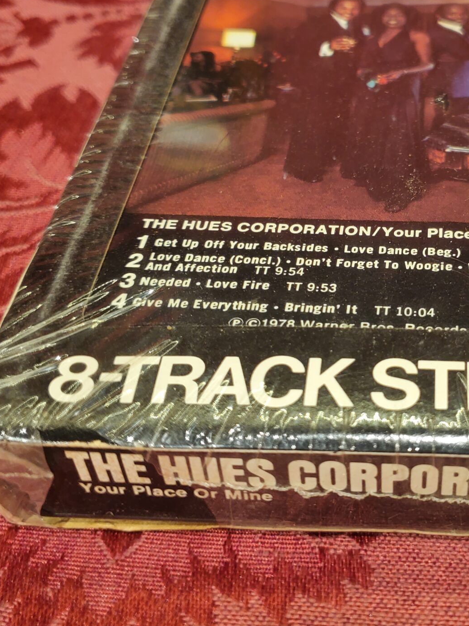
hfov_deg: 29.5
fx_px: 867
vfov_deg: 39.5
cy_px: 254
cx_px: 380
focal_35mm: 48
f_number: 1.5
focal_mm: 4.3
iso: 100
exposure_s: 1/120
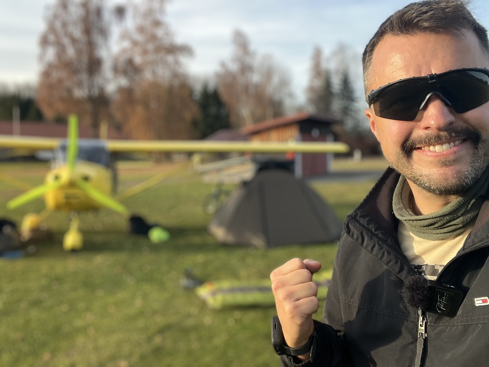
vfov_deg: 46.8
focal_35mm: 30
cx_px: 244
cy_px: 184
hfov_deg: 60.0
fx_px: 424
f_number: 2.2
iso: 25
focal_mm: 2.71
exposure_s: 1/208
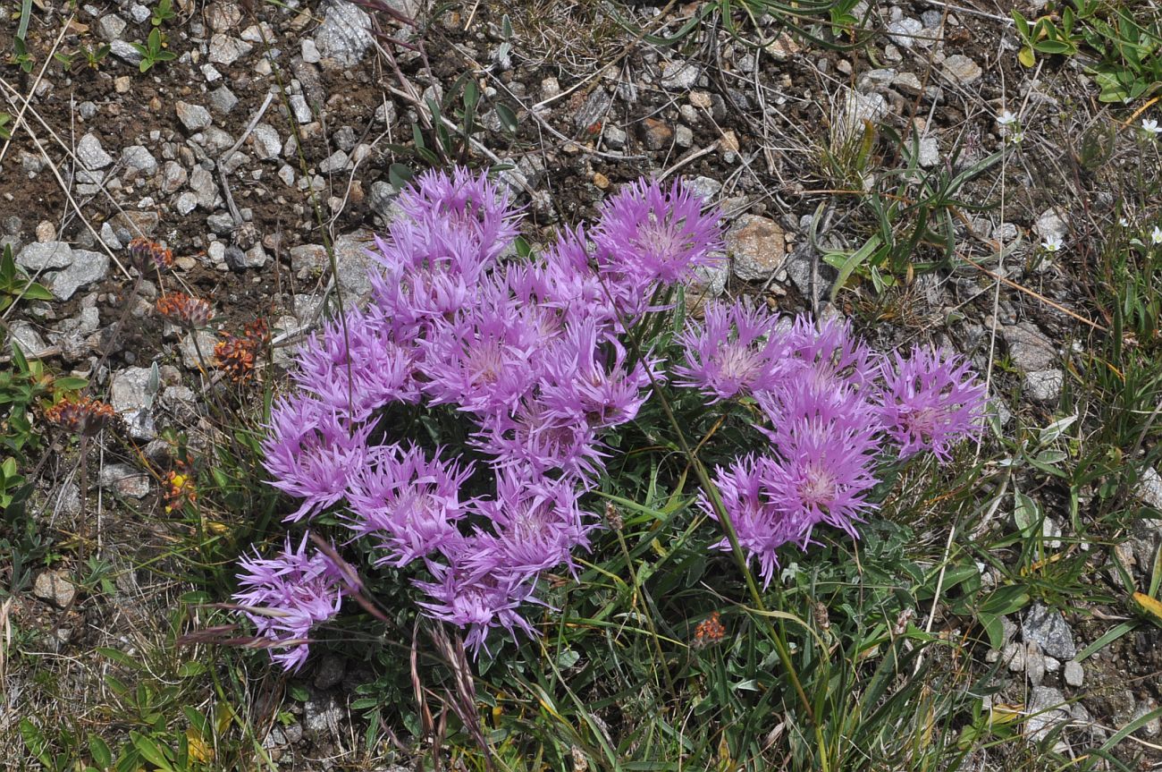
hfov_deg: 22.7
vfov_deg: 15.1
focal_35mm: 90
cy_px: 386
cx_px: 581
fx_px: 2901
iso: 400
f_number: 25
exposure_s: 1/125
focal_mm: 60
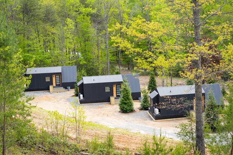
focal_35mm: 73
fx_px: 472
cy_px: 74
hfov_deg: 27.7
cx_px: 121
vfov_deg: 18.7
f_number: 4
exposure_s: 1/640
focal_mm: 70
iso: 250
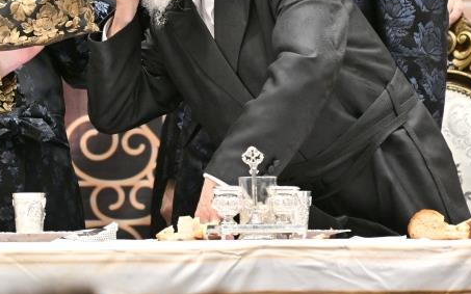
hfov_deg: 3.0
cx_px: 200
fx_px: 8869
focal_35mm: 691
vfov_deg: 1.9
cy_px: -19
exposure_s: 1/400
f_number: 2.8
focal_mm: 200
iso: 400
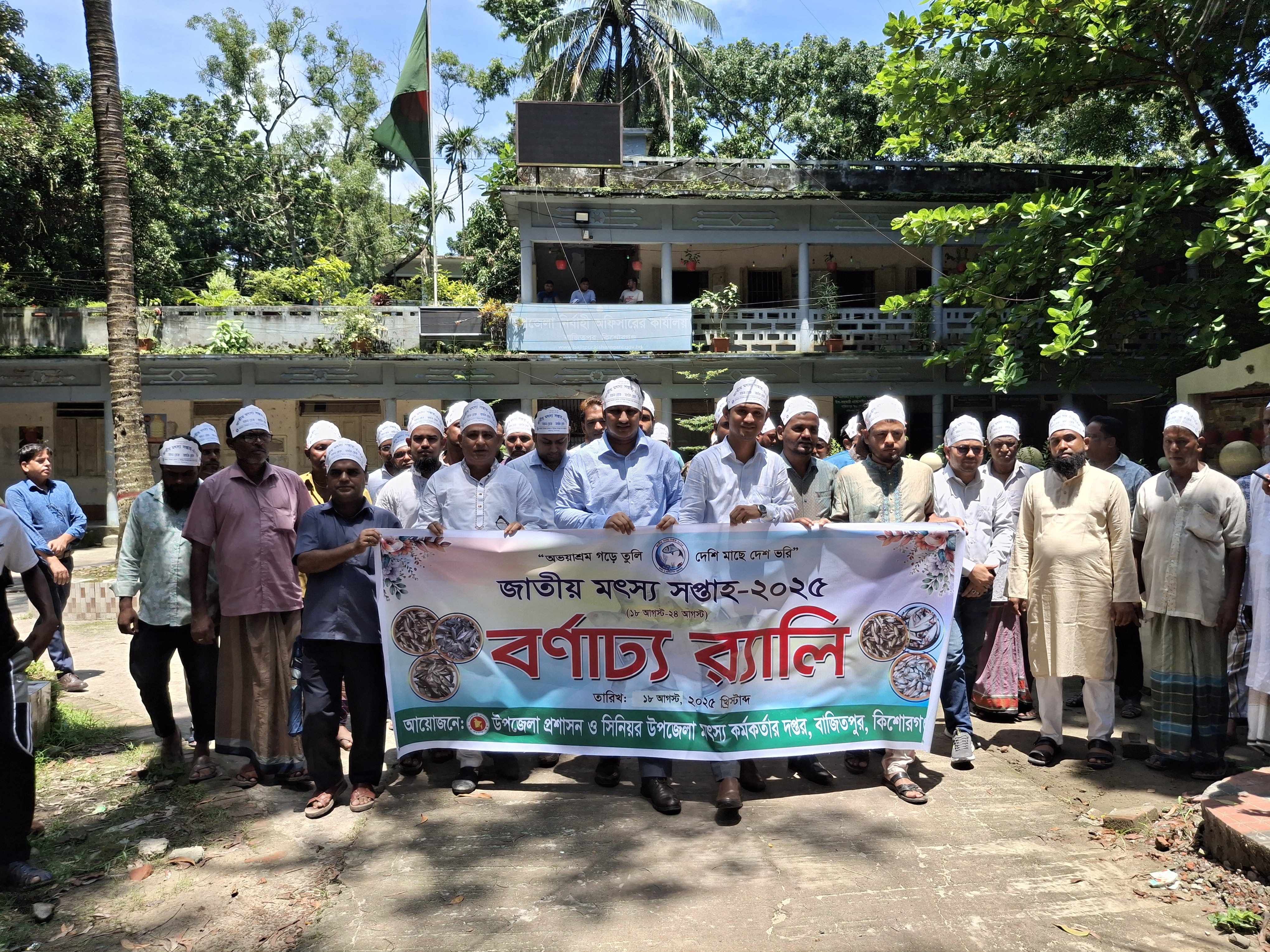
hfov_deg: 69.4
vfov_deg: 54.9
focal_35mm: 25
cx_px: 635
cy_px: 476
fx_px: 917
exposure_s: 1/1272
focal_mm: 4.69
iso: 32
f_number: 1.8
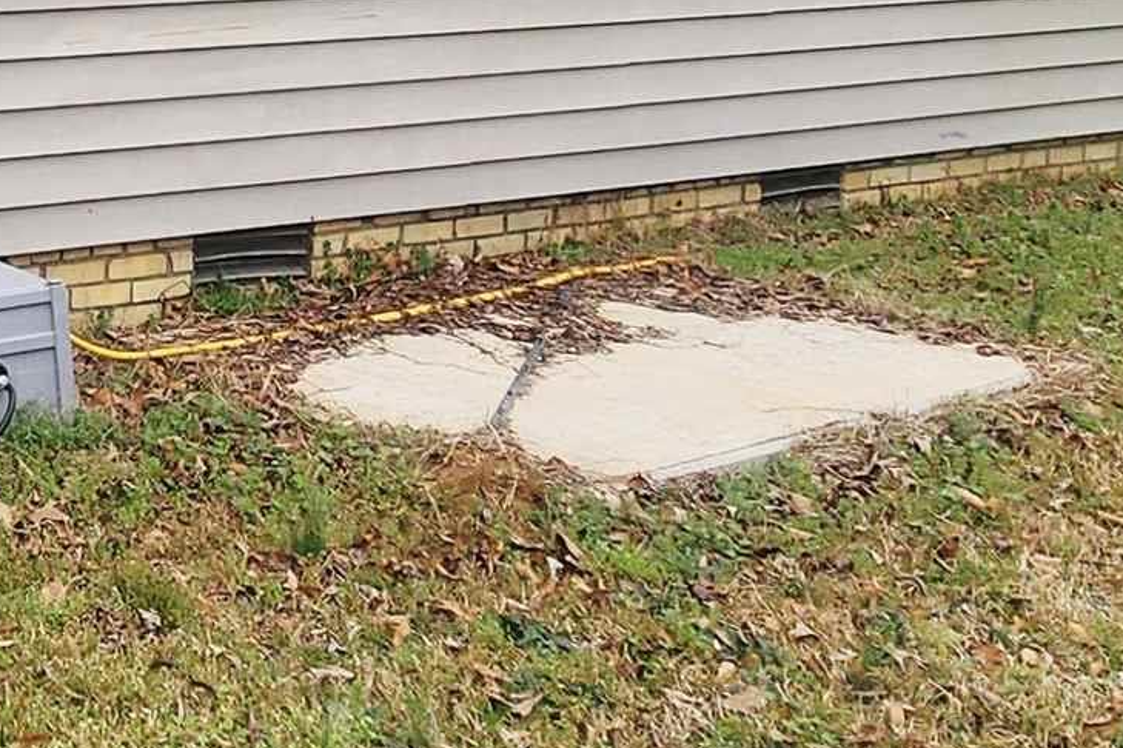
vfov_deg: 22.1
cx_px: -270
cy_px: -129
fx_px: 1778
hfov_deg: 29.4
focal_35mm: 57
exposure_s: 1/1667
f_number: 2.2
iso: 50
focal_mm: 2.2
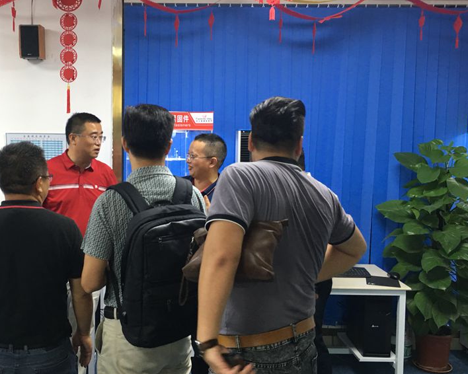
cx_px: 155
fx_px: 554
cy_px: 172
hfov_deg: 45.1
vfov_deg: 37.3
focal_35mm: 40
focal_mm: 4.15
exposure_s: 1/17
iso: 50
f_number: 2.2
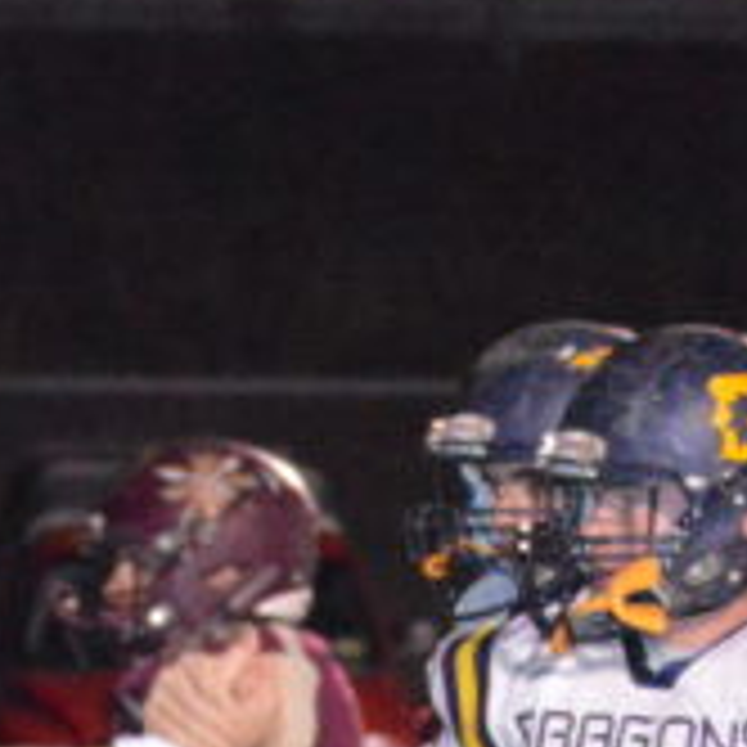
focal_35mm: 726
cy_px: 1145
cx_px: 99
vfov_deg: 2.4
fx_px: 17725
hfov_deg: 2.4
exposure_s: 1/200
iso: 6400
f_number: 5
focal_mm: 86
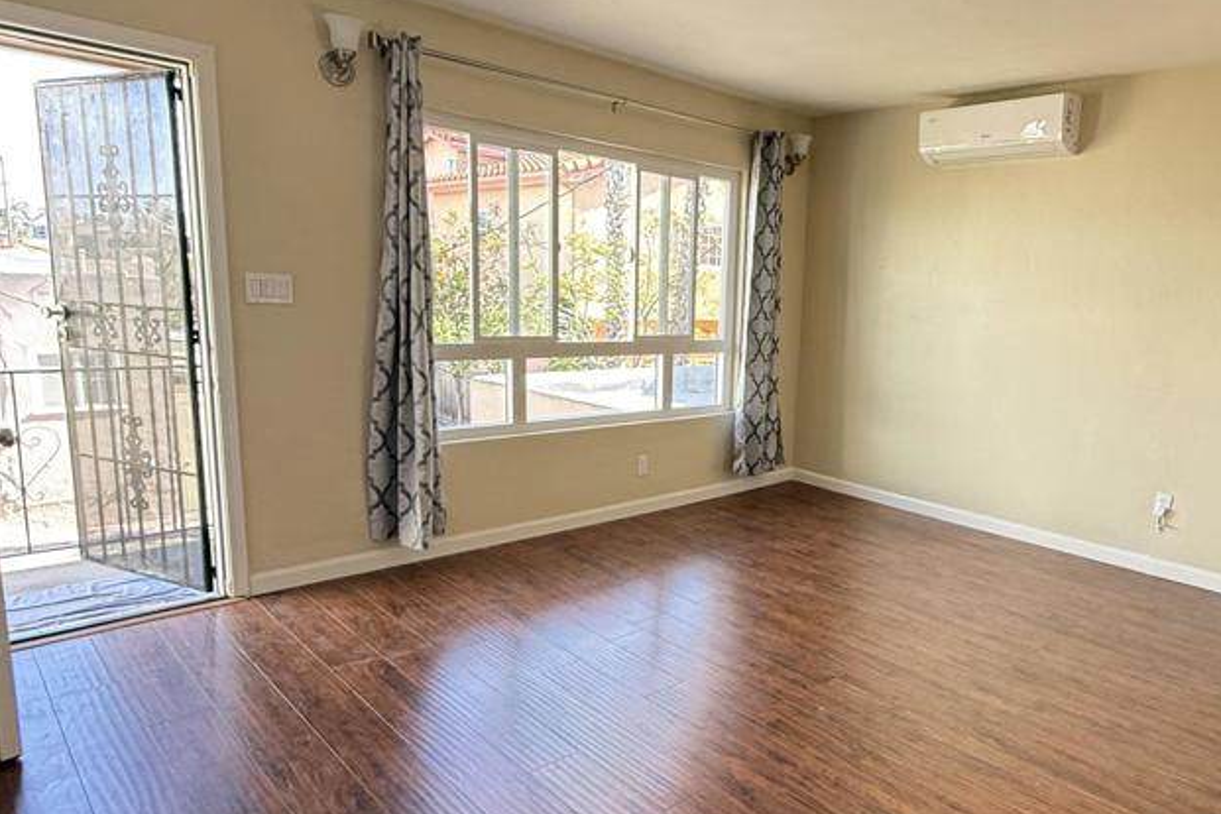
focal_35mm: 24
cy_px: 429
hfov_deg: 72.1
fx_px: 814
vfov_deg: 53.1
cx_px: 785
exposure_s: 1/99
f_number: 2.2
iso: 250
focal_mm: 2.22
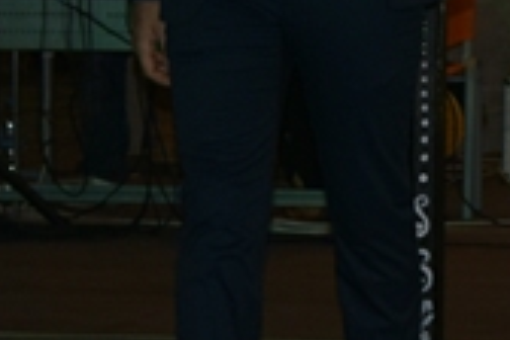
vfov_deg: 4.0
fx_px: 4816
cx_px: 392
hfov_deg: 6.1
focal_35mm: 340
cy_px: -138
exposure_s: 1/80
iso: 400
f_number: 4.8
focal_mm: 38
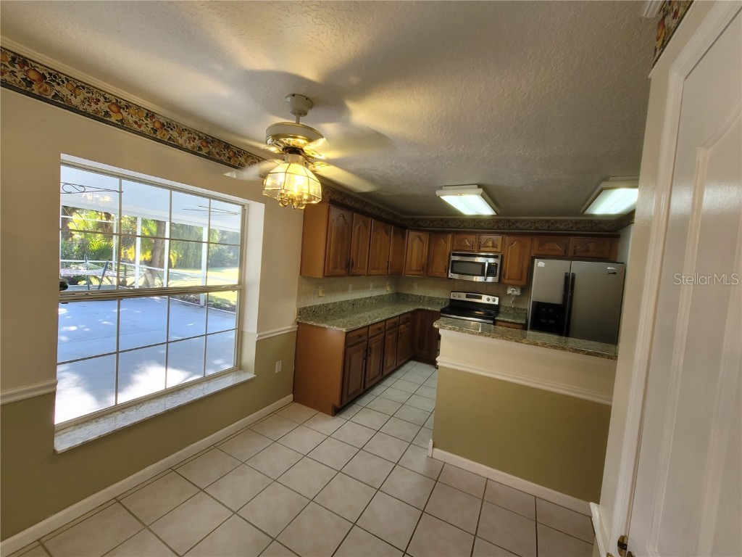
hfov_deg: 106.2
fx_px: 279
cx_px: 371
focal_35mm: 13
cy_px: 278
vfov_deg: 89.9
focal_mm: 2.2
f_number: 2.2
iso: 80
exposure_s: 1/60
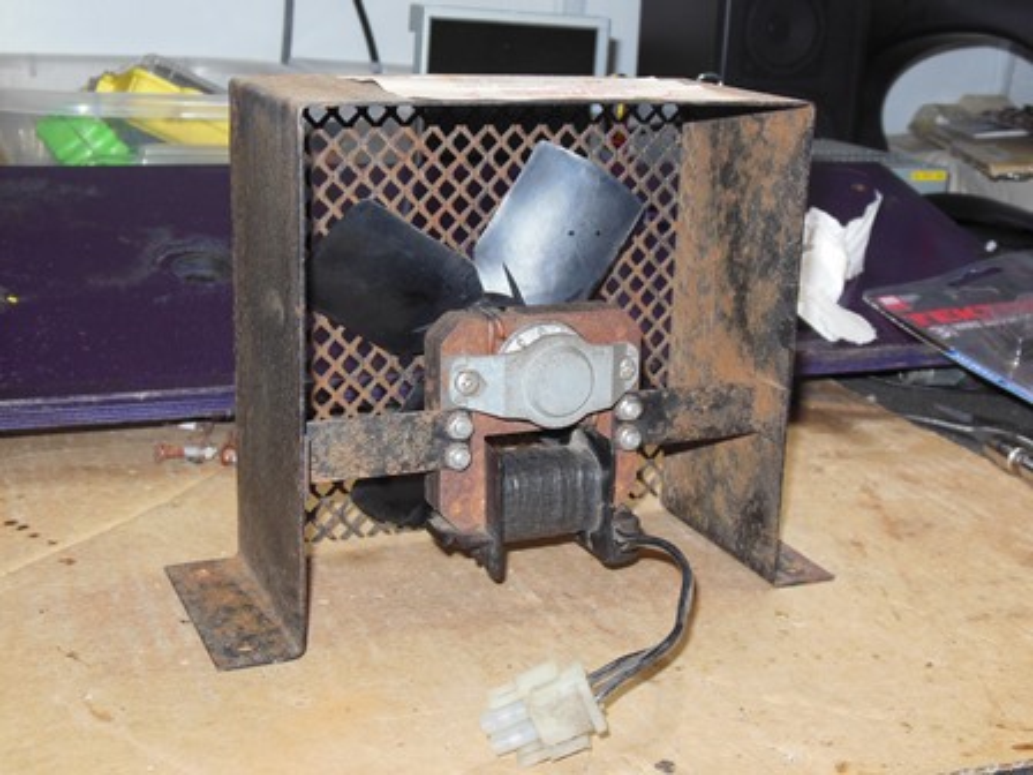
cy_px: 388
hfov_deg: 43.9
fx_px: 1283
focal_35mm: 43
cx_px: 516
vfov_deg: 33.6
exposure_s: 1/30
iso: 200
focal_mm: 7.7
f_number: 3.8
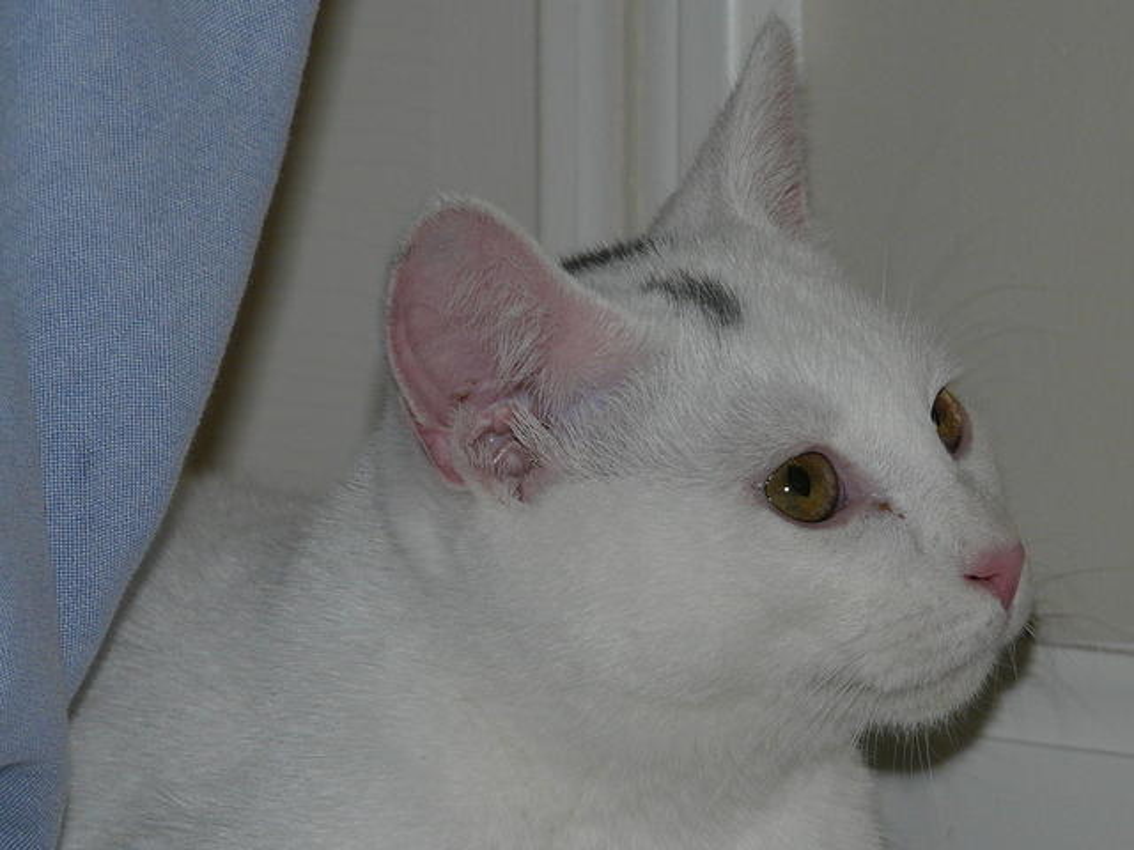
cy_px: 425
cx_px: 567
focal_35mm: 242
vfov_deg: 6.1
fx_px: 7928
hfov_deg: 8.2
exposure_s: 1/60
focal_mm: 31.3
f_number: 3.6
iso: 100
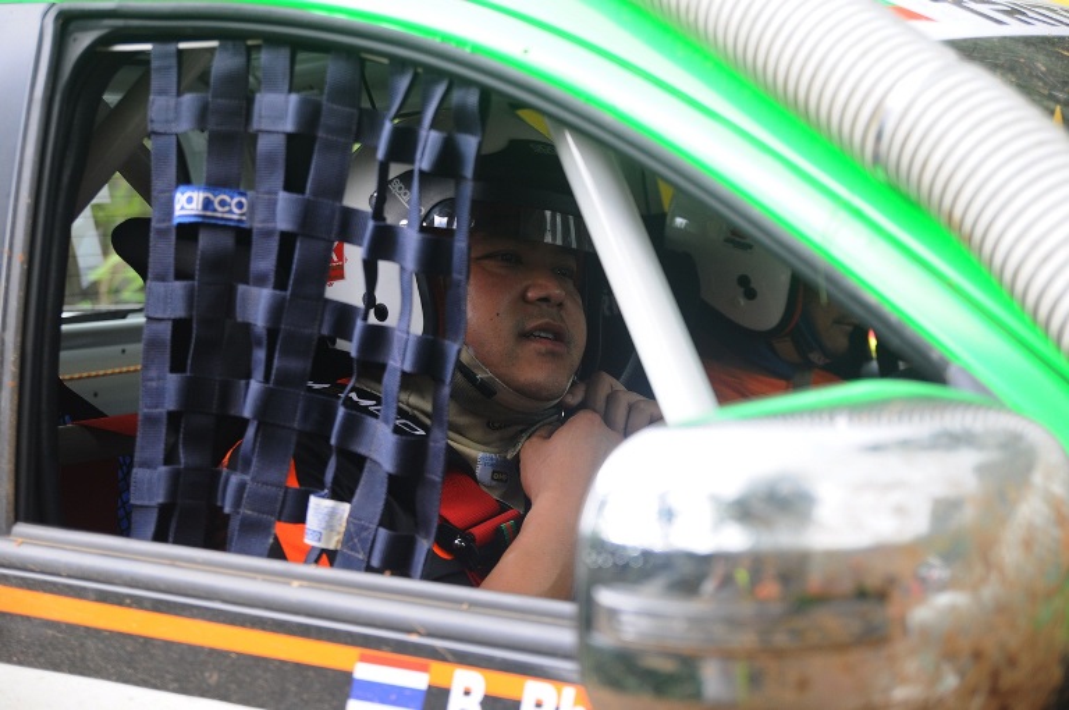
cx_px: 534
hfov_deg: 28.1
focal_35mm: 72
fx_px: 2135
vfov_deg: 18.9
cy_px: 355
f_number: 4
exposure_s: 1/250
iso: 400
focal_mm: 48
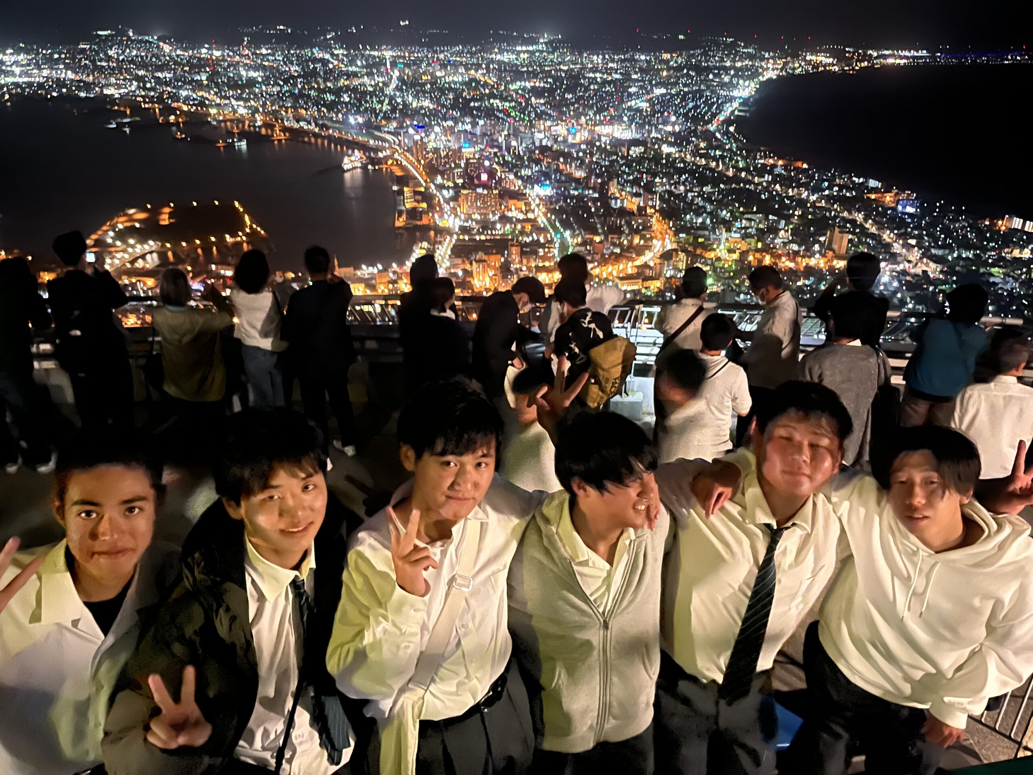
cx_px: 516
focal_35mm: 26
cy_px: 388
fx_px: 776
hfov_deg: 67.3
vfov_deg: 53.1
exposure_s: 1/15
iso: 3200
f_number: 1.6
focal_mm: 5.1
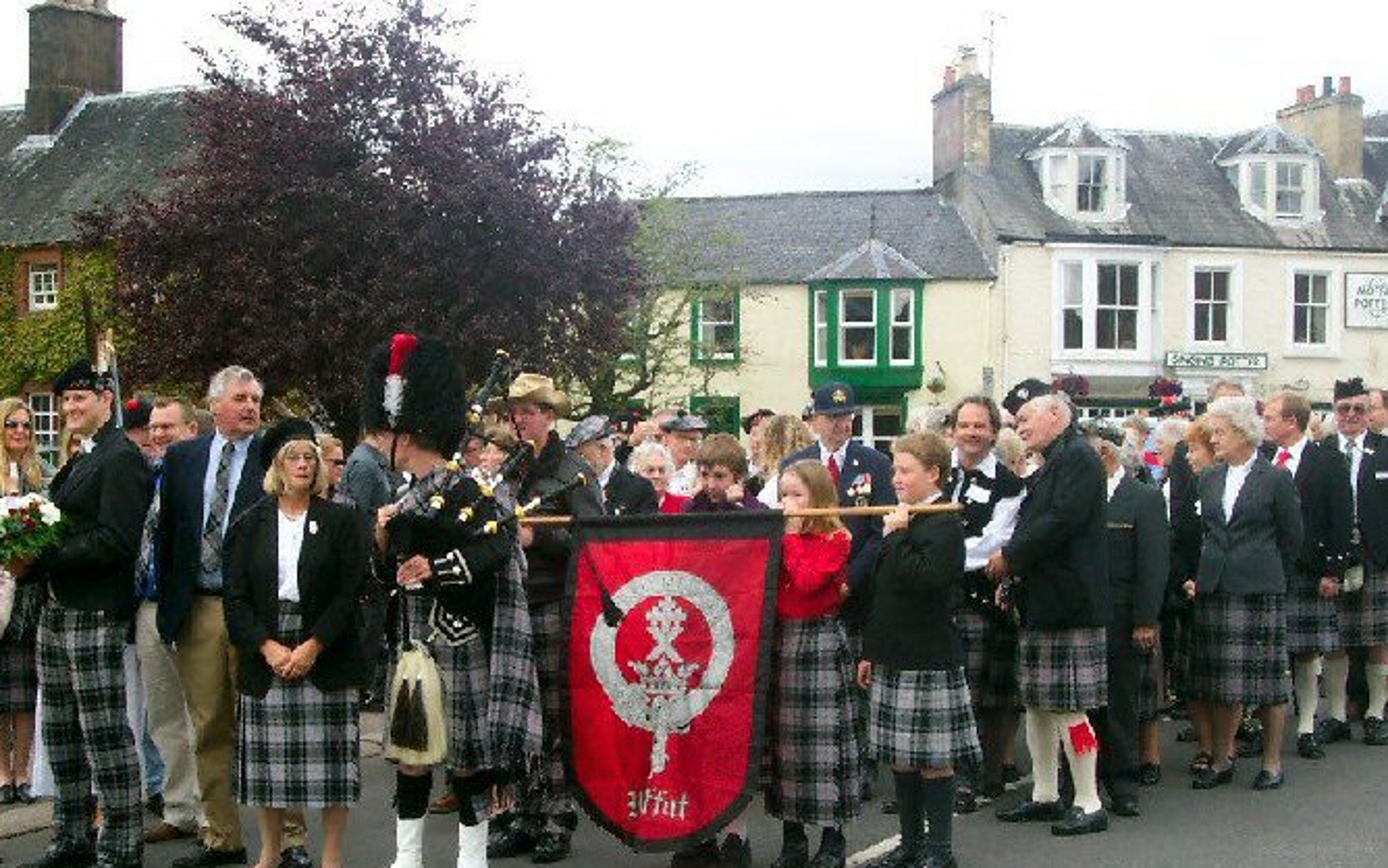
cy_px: 521
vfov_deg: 20.6
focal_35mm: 63
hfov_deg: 32.5
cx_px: 659
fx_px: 2384
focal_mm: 10.7
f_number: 5.6
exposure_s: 1/125
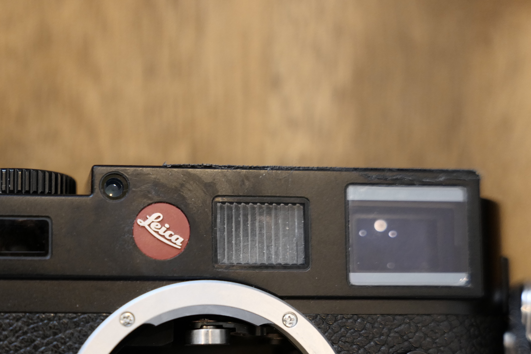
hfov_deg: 24.3
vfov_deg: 16.4
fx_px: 1224
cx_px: 145
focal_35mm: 83
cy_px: 256
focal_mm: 50
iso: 2000
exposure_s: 1/125
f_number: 3.2
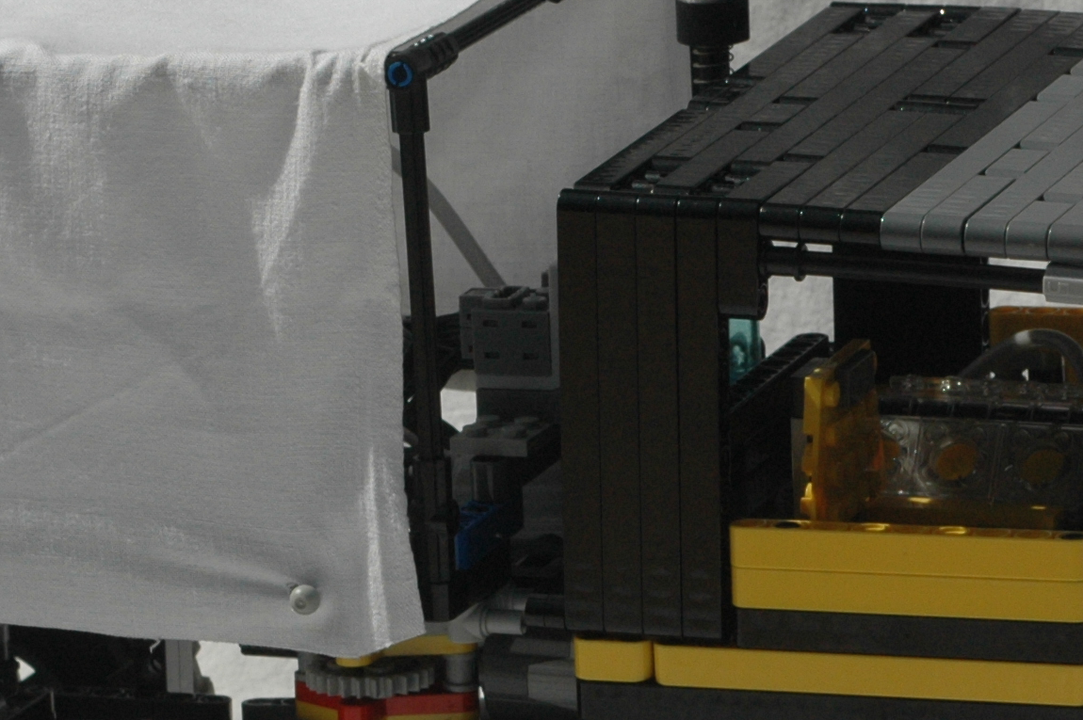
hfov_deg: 6.7
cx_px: 313
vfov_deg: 4.5
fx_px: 9199
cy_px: 456
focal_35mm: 306
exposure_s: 1/640
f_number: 13
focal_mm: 78
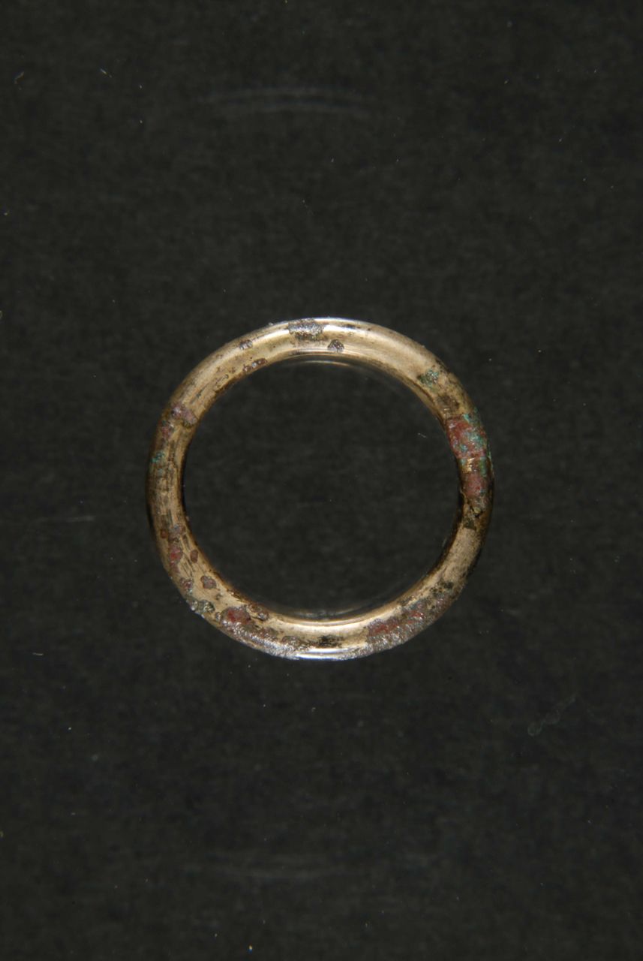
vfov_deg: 16.1
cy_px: 480
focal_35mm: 128
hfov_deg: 10.8
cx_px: 322
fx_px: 3406
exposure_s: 2.5
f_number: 32
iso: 100
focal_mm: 85
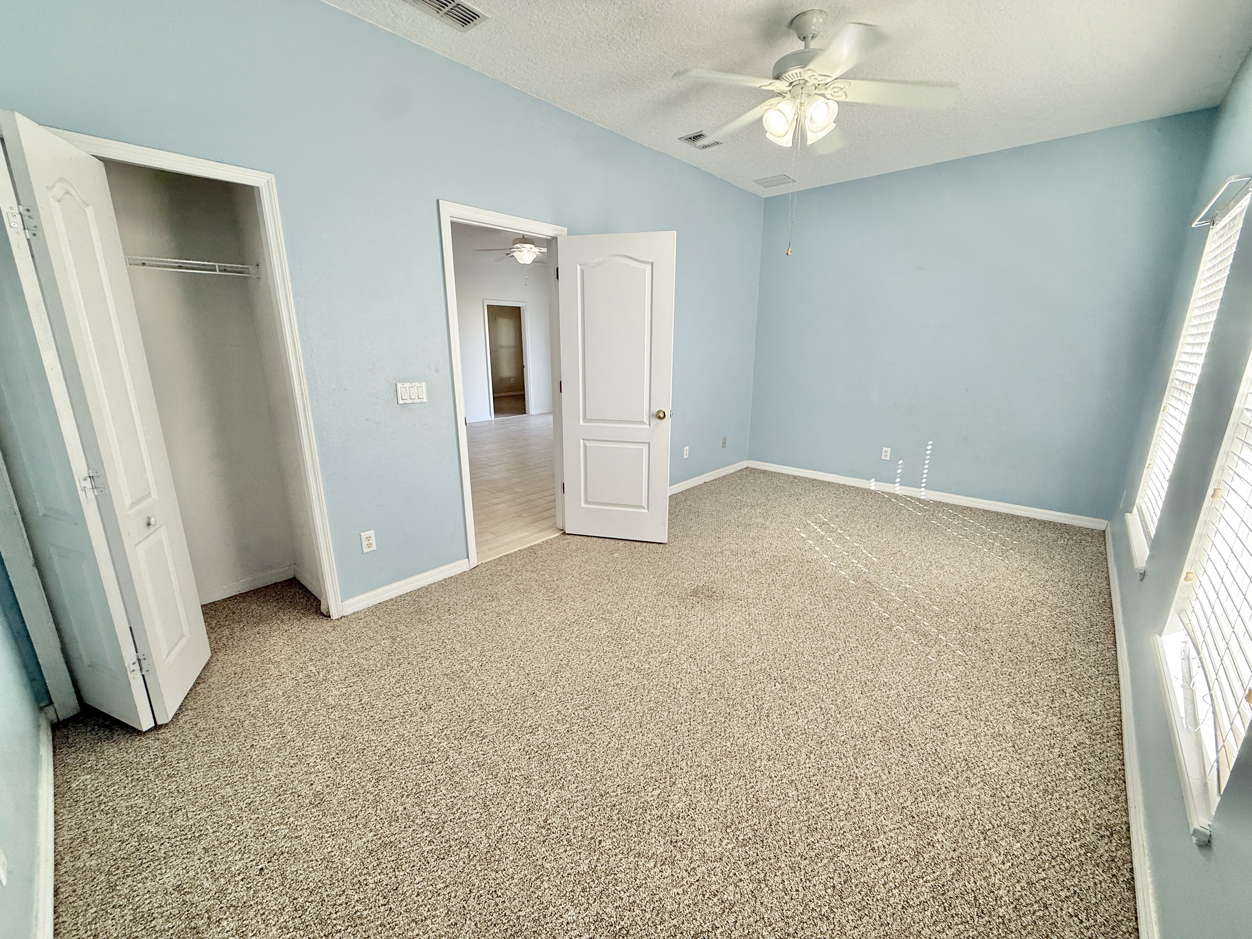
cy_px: 470
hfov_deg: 102.1
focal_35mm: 14
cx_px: 626
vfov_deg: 85.7
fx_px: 506
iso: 100
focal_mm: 2.22
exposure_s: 1/120
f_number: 2.2
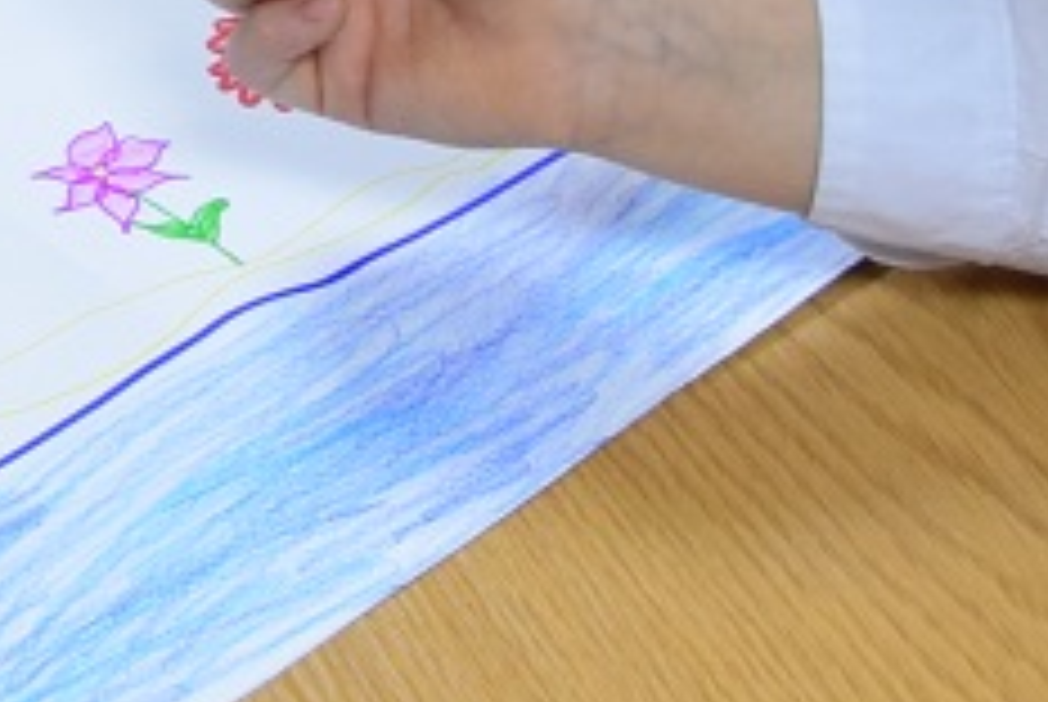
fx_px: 4489
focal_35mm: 154
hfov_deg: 12.8
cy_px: -1035
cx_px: -400
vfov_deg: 8.2
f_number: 6.3
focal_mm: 16
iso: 720
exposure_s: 1/15
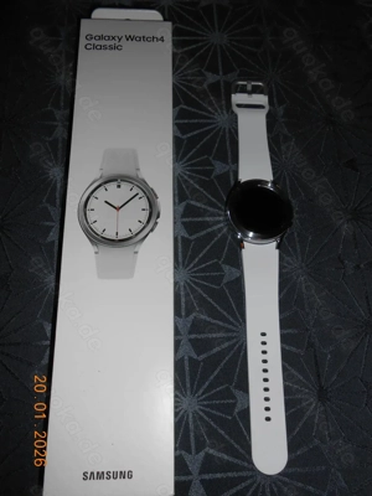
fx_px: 373
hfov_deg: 53.1
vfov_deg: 67.3
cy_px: 248
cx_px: 186
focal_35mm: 26
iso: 80
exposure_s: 1/25
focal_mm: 4.6
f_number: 11.5
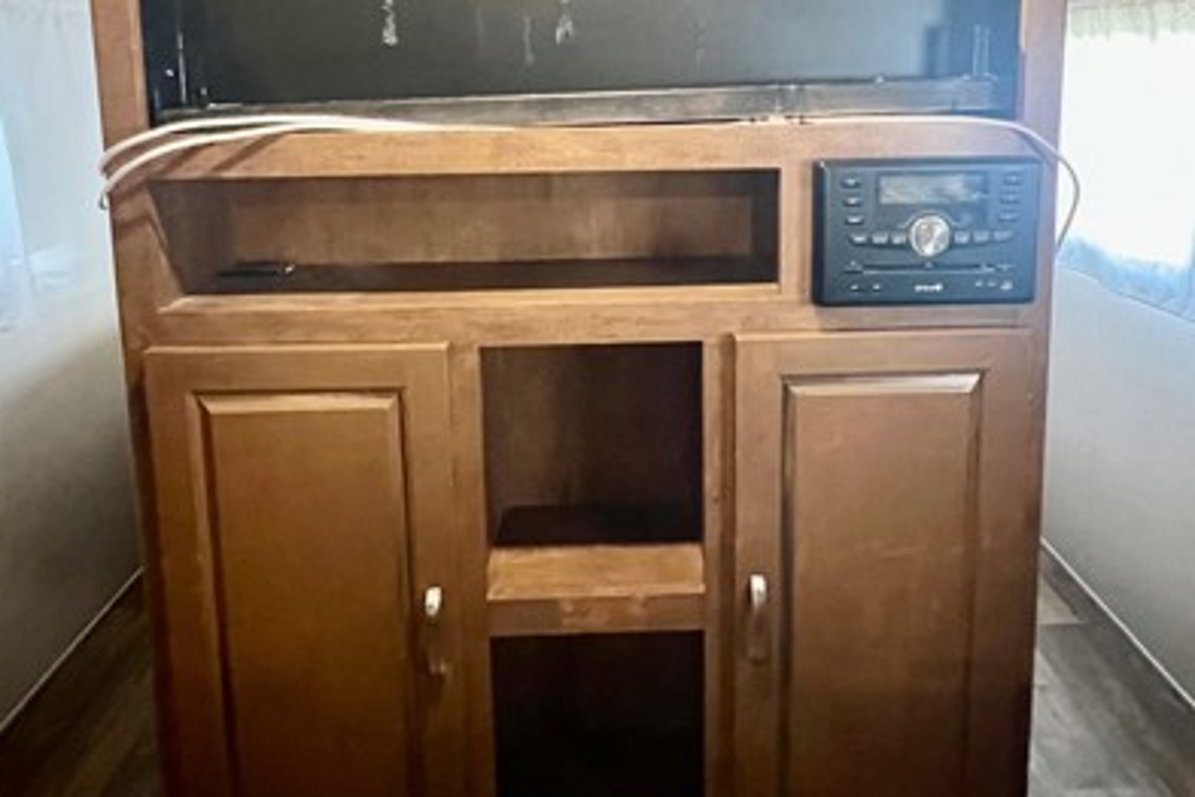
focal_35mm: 22
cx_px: 611
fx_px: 730
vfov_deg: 53.0
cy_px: 146
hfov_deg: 78.6
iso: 1250
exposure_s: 1/36
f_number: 1.8
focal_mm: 1.57
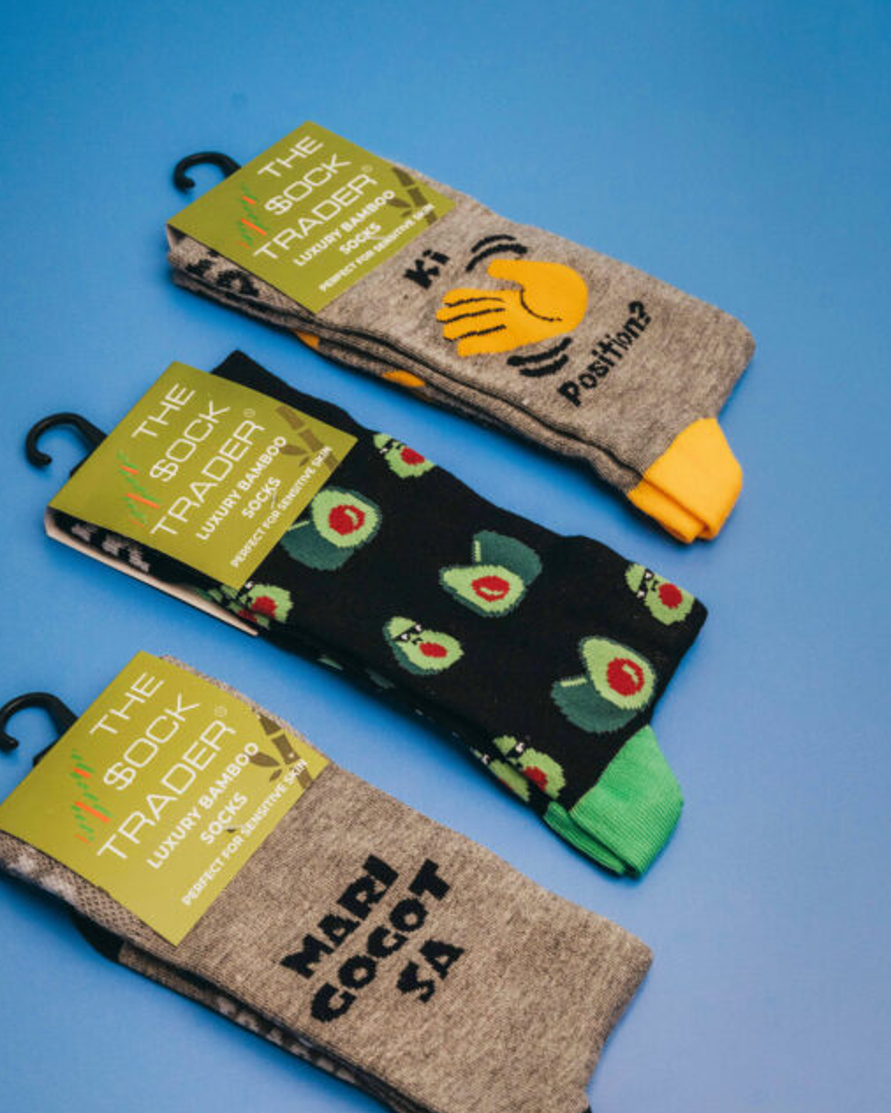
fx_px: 2504
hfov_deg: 20.2
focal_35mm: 76
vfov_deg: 25.1
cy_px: 548
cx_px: 406
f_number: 10
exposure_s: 1/160
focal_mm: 50
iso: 1600
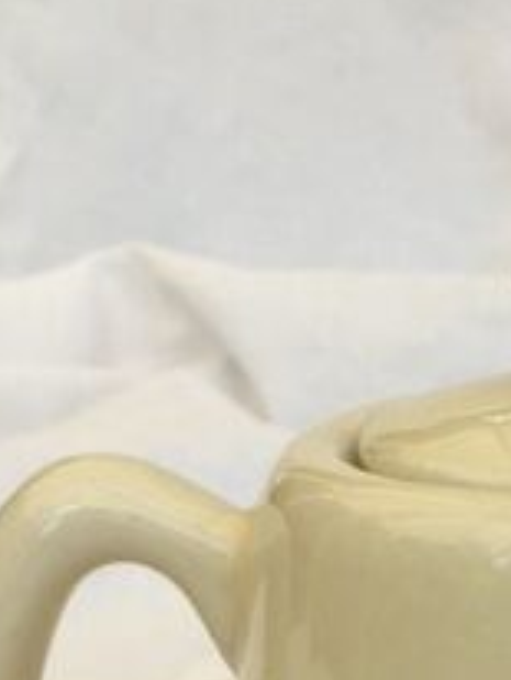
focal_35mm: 90
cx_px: 676
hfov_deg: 15.6
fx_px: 1768
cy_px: 558
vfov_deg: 21.4
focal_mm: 4.15
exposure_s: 1/785
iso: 25
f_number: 2.2
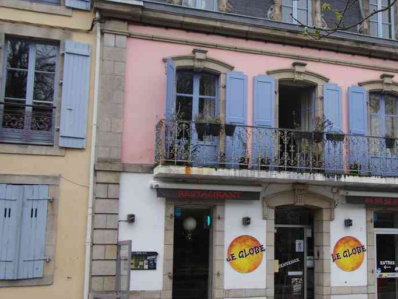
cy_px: 149
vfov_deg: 27.7
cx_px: 290
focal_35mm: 53
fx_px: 606
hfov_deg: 35.7
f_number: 5.6
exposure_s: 1/50
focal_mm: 25
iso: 800
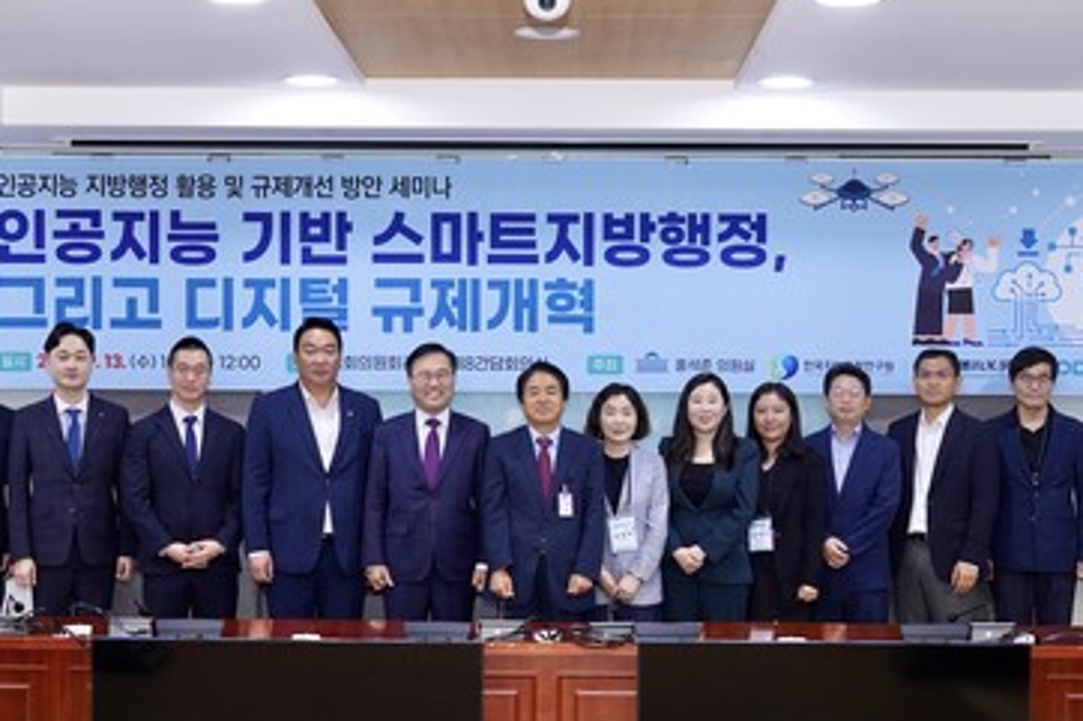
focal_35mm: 68
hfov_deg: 29.7
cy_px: 437
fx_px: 2045
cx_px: 553
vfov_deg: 20.0
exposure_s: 1/60
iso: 1000
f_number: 5.6
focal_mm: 41
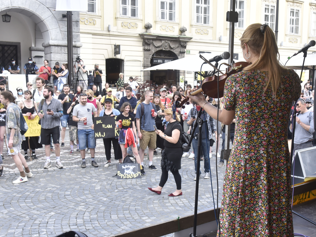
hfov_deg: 42.0
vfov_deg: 32.2
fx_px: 411
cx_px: 173
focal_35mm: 45
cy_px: 131
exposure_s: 1/160
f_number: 8
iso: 800
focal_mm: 30
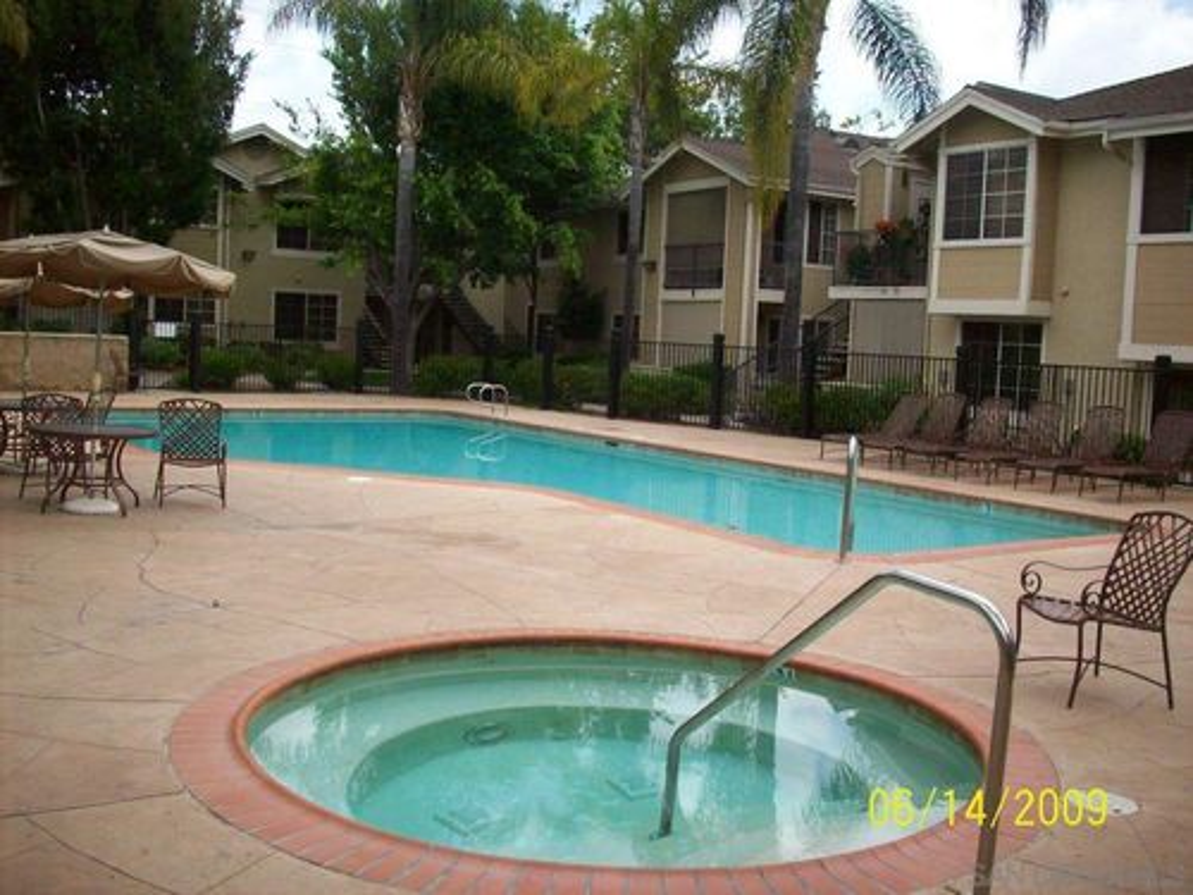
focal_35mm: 37
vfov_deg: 38.7
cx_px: 596
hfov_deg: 50.1
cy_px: 448
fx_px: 1275
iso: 160
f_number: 5.6
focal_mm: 6.2
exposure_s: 1/445
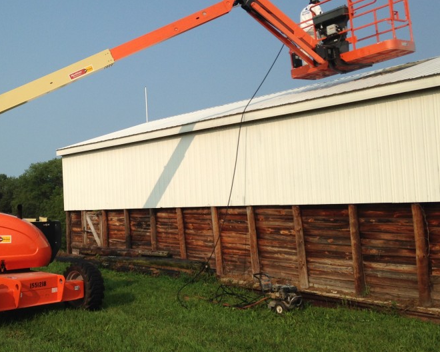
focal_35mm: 50
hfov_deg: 36.7
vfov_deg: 30.2
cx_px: 125
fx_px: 651
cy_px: 158
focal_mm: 4.12
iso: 50
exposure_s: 1/1869
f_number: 2.4
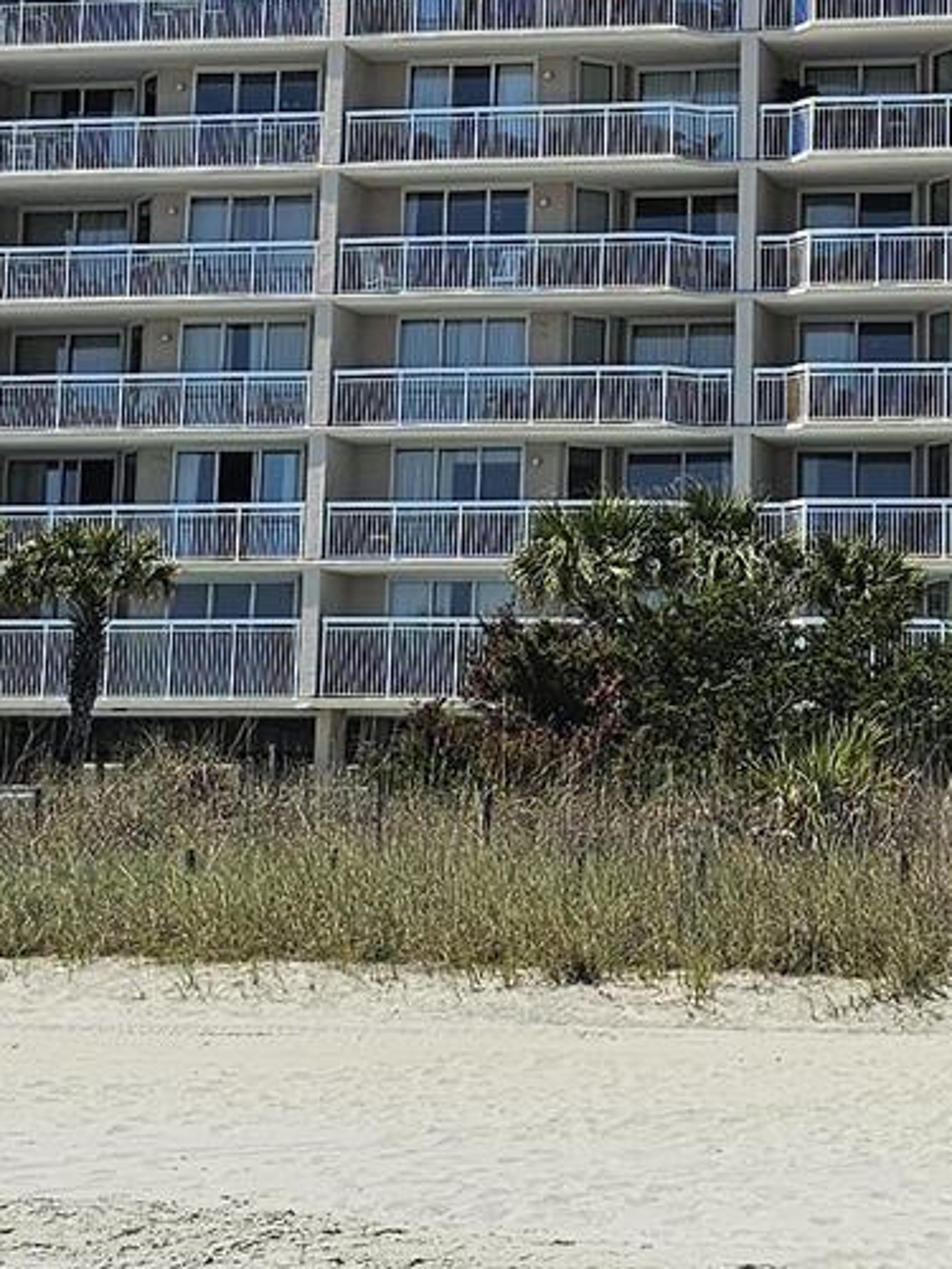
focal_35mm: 106
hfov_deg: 13.9
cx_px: 706
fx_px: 3887
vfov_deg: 18.2
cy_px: 91
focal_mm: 6.3
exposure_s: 1/1650
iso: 12
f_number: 1.7
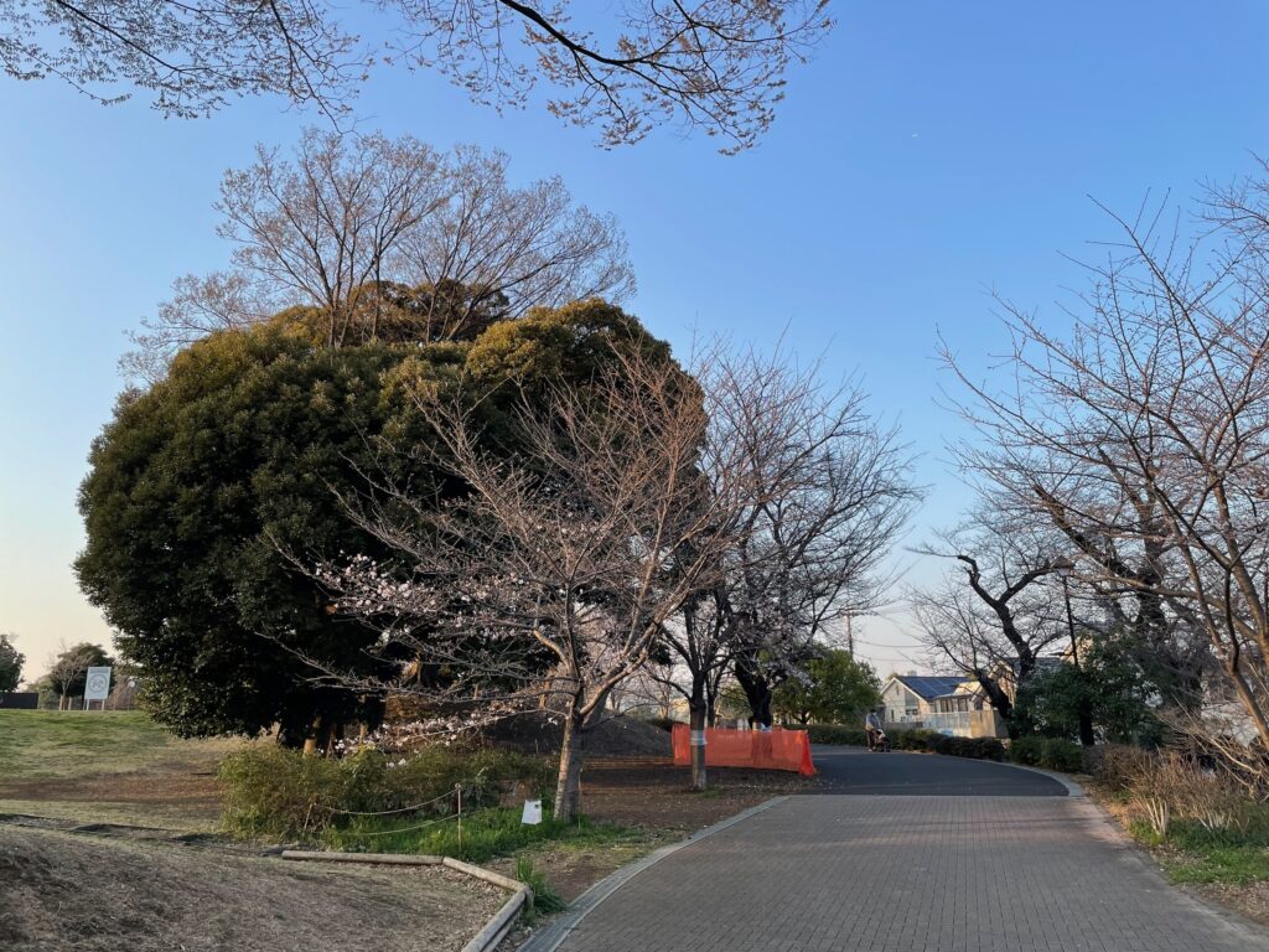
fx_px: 953
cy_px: 476
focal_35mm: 26
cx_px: 634
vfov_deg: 53.1
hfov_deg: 67.3
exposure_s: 1/818
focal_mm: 4.2
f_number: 1.6
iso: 32
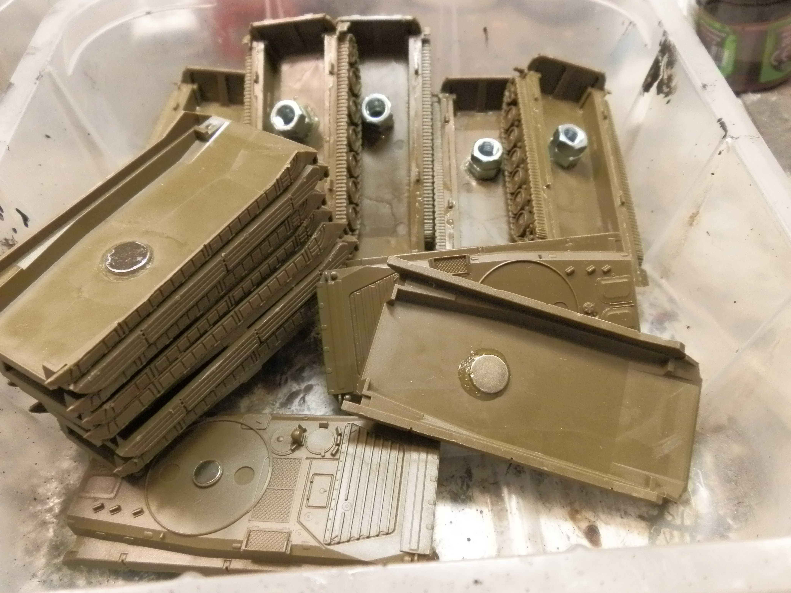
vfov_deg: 48.2
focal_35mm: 29
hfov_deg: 61.6
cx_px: 408
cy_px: 303
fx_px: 663
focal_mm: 5
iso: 400
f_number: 3.1
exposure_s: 1/80
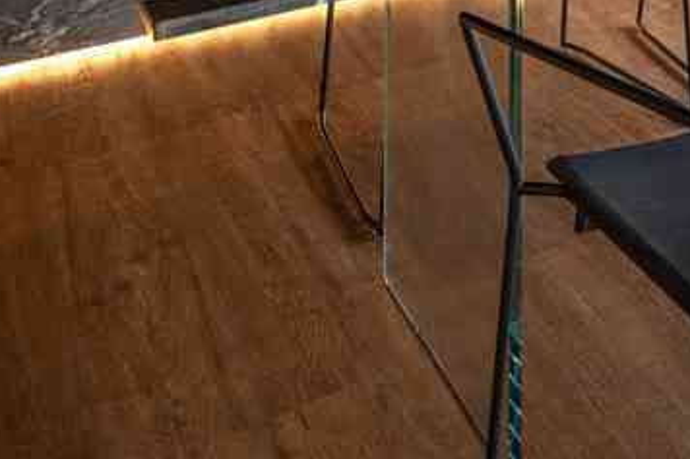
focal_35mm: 59
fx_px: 1130
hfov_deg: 29.2
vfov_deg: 17.4
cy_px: -430
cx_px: 833
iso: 250
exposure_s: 1/6
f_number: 6.3
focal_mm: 14
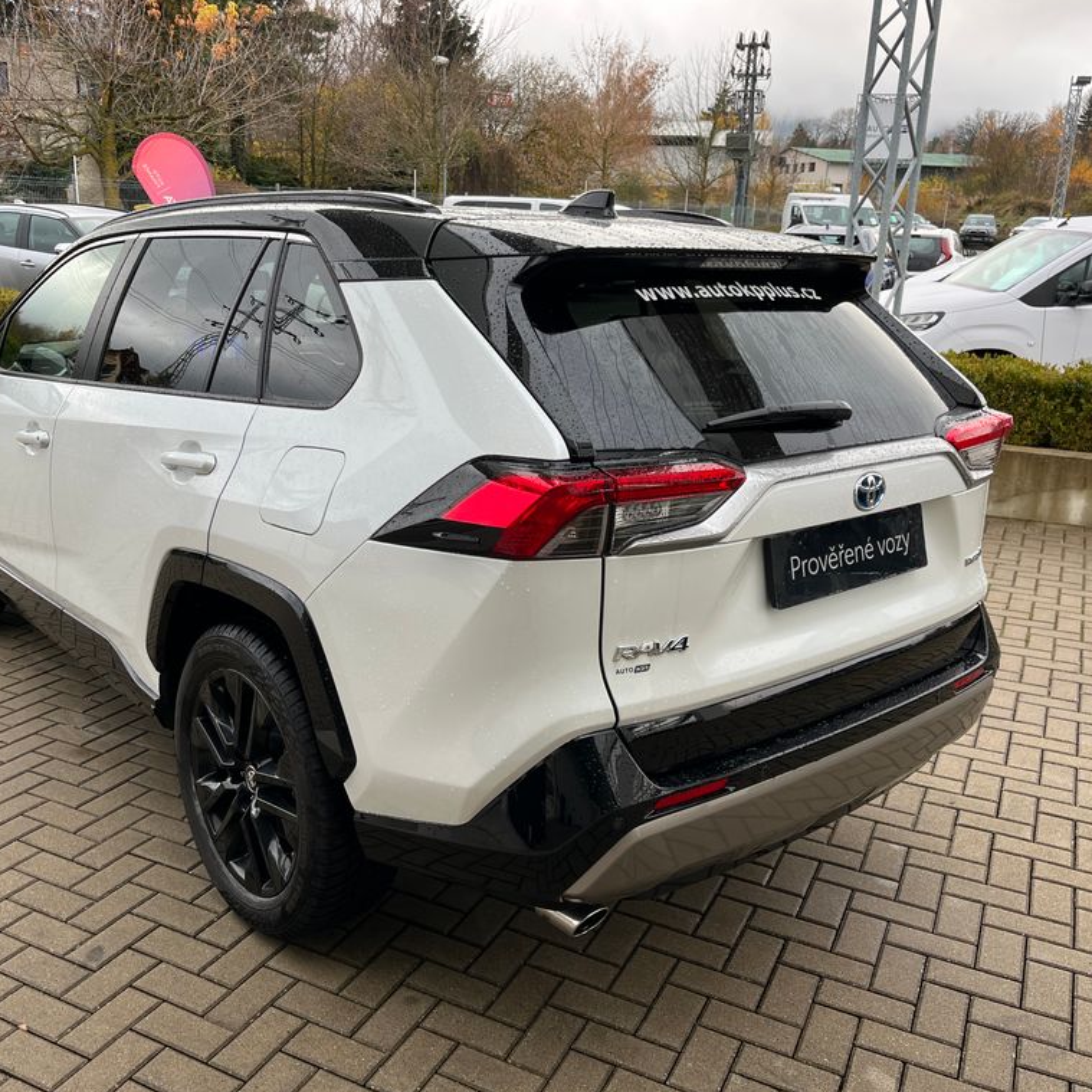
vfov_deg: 52.5
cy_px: 544
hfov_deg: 52.4
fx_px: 1106
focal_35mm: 31
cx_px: 472
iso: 40
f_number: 1.6
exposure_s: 1/122
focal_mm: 5.1
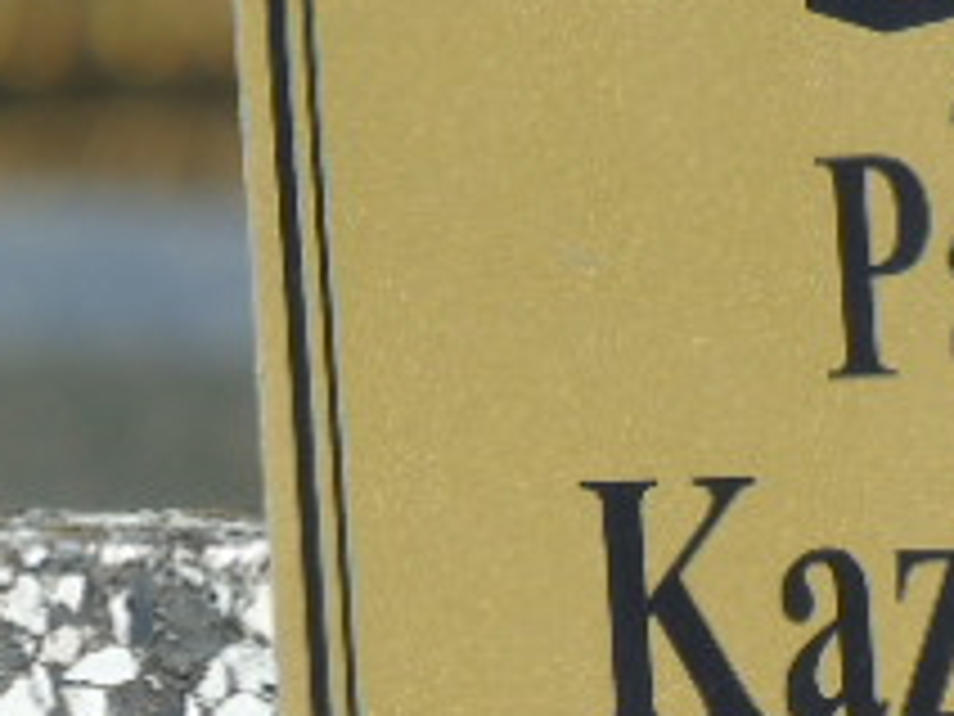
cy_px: 698
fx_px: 34670
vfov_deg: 1.2
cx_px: 1017
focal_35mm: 1258
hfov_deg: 1.6
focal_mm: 74
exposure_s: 1/250
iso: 80
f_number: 5.3
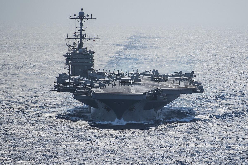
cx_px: 124
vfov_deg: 6.9
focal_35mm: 200
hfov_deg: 10.3
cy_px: 82
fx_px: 1377
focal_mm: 200
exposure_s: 1/2000
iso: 50
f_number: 3.2
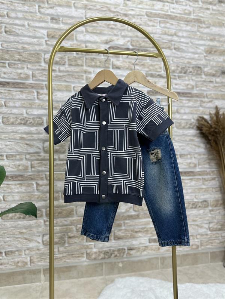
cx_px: 112
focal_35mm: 24
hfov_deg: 56.8
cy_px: 150
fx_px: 208
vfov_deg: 71.6
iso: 80
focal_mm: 6.86
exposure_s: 1/100
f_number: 1.78
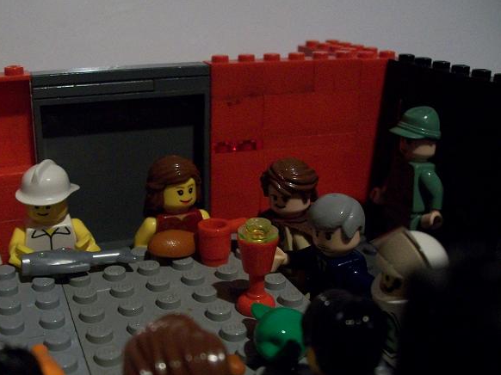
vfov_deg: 33.6
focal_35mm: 43
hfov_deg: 43.7
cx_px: 204
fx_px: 622
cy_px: 195
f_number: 2.7
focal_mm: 6
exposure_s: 1/8
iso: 200
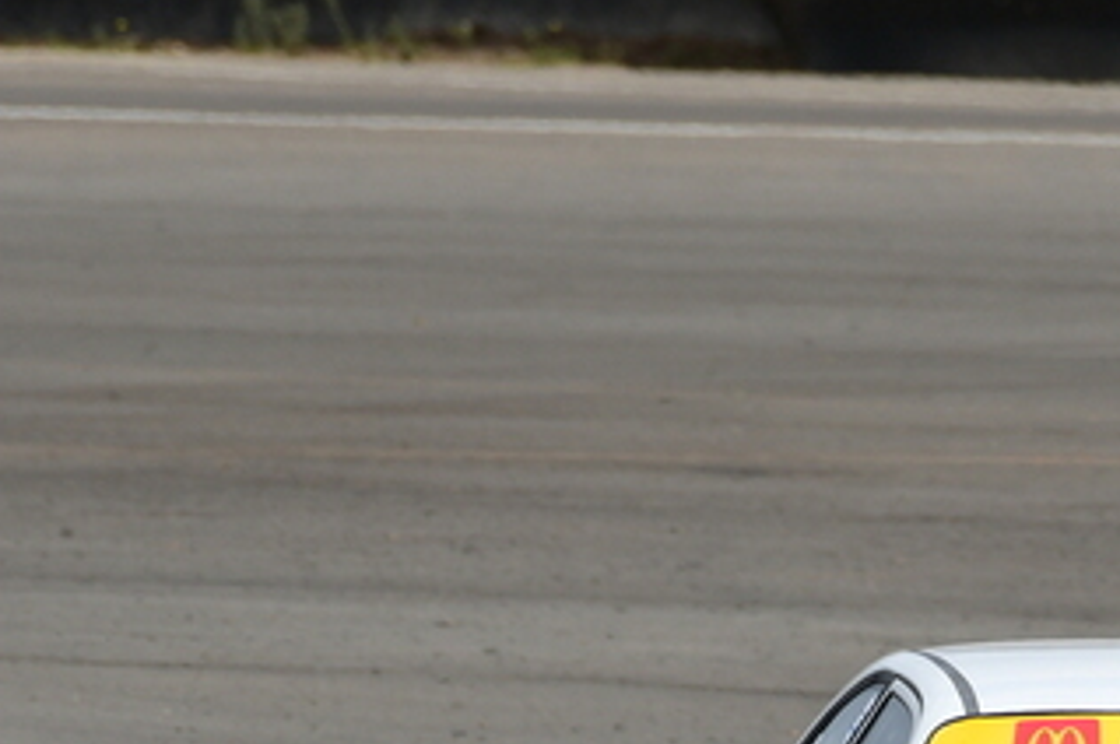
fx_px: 52647
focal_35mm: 1694
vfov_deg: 0.8
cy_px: 735
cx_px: 1183
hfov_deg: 1.2
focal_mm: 450
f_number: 10
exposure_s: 1/640
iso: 200
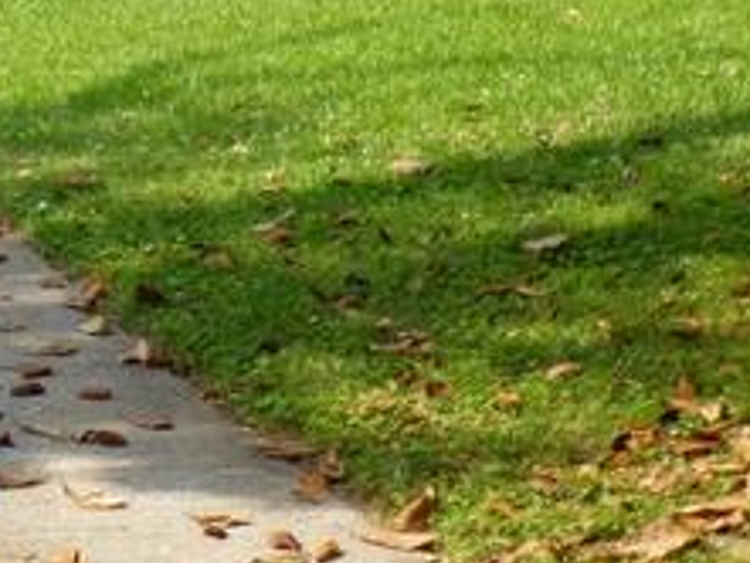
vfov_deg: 11.1
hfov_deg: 14.3
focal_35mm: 130
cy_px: -226
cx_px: -319
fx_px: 2818
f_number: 3.9
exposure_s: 1/320
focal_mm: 7.4
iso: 100
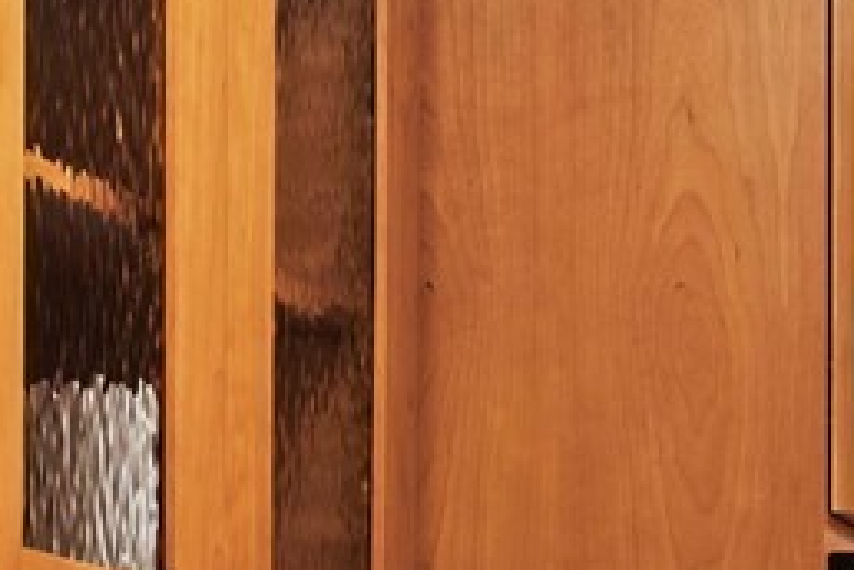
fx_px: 3273
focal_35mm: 138
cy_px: 949
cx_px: 1349
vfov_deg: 9.6
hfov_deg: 13.8
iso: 320
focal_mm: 13.8
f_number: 8
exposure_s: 3
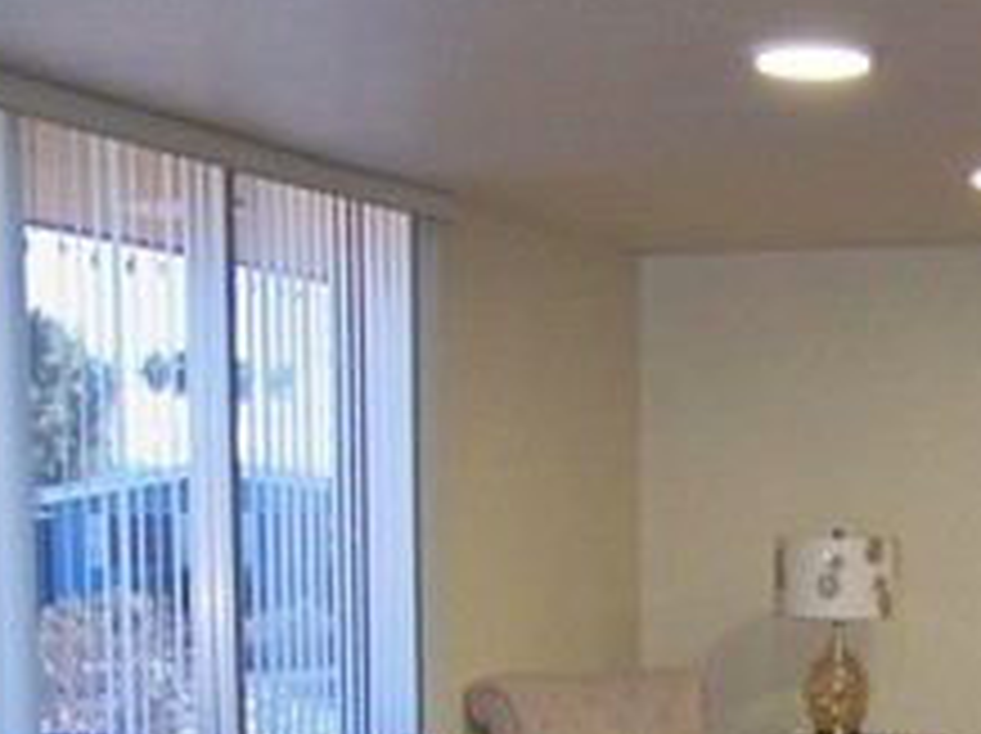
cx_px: 1156
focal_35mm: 97
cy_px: 982
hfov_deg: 19.2
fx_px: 2746
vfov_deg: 14.5
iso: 200
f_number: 2.8
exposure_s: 1/30
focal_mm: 5.85
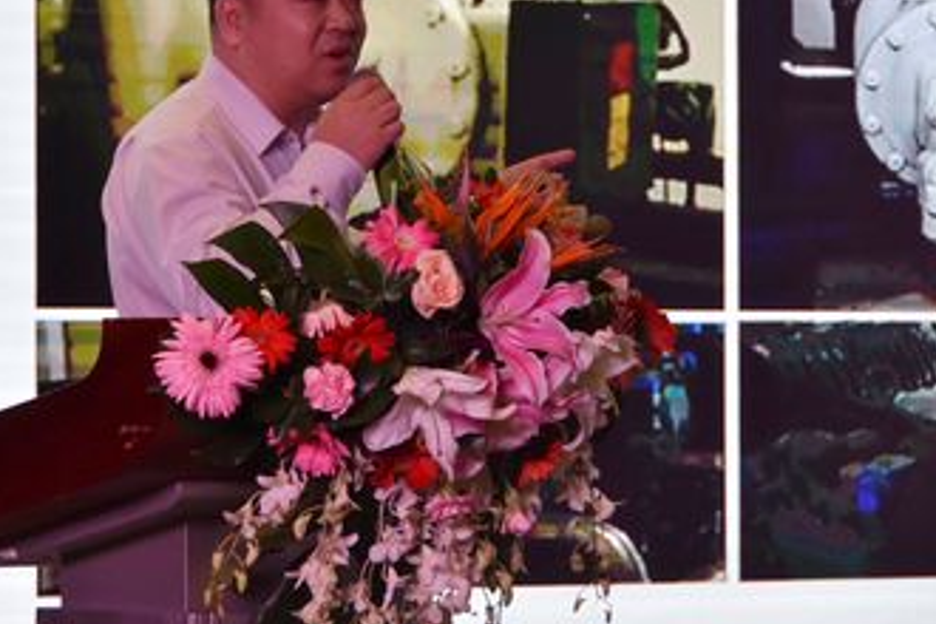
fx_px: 5609
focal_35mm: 216
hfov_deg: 9.5
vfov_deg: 6.4
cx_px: 286
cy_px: 189
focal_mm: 95
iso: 800
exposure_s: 1/160
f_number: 6.3
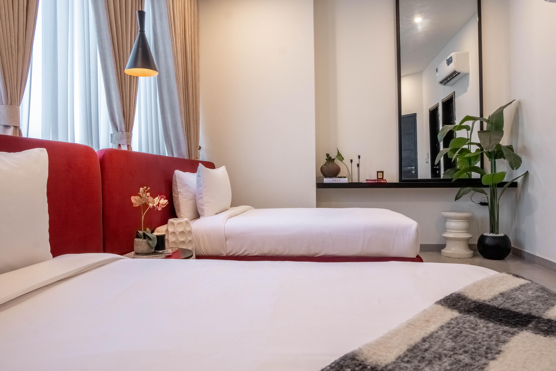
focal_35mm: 24
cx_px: 278
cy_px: 186
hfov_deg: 73.7
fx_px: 371
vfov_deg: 53.1
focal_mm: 16
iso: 2500
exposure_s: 1/640
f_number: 10
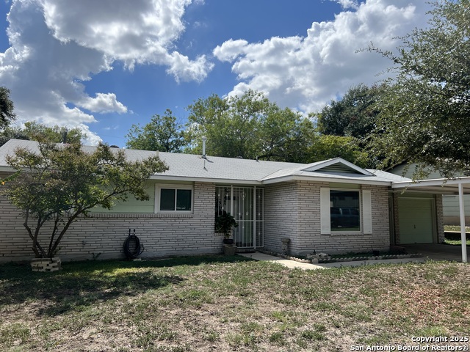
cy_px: 176
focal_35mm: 26
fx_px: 353
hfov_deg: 67.3
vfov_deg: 53.1
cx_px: 235
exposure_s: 1/6211
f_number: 1.5
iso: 50
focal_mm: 5.7
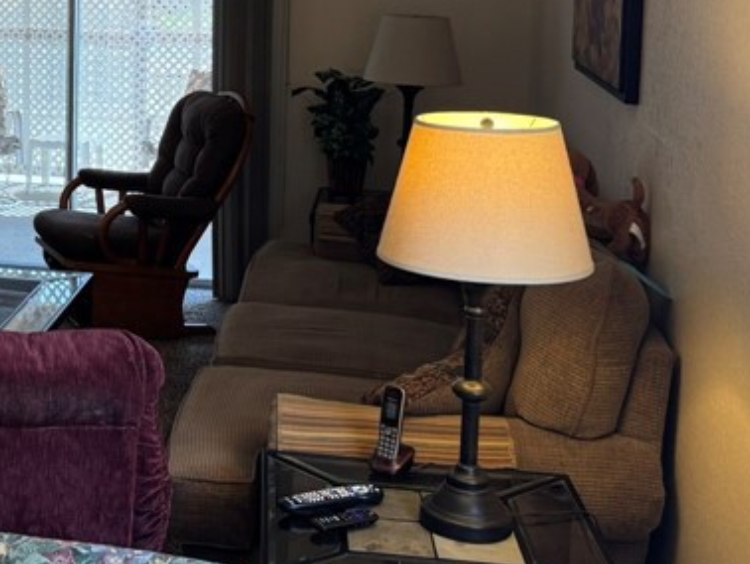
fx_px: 1409
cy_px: 50
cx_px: -18
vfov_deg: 22.1
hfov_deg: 27.9
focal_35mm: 65
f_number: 1.78
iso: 200
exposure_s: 1/120
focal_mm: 6.76
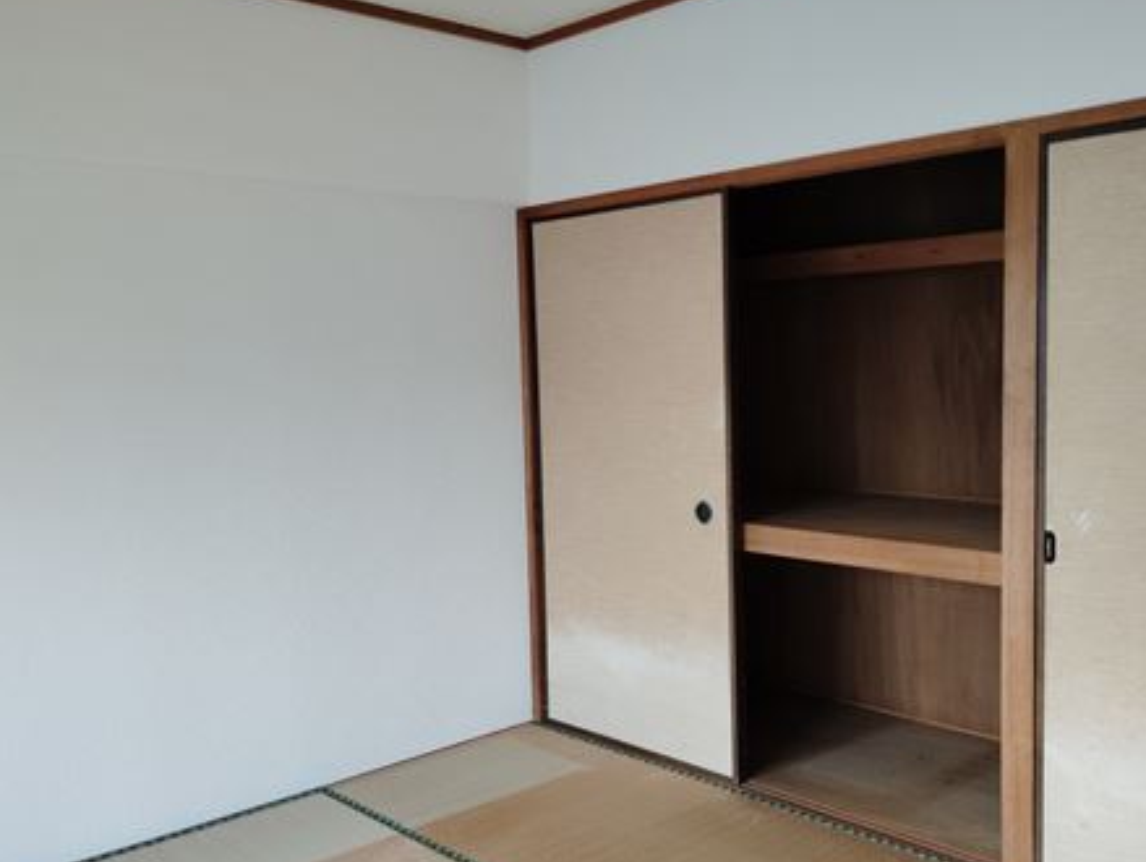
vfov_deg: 43.0
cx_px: 629
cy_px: 457
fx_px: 1093
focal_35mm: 33
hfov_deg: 55.2
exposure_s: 1/50
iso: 331
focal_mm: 4.25
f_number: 1.8
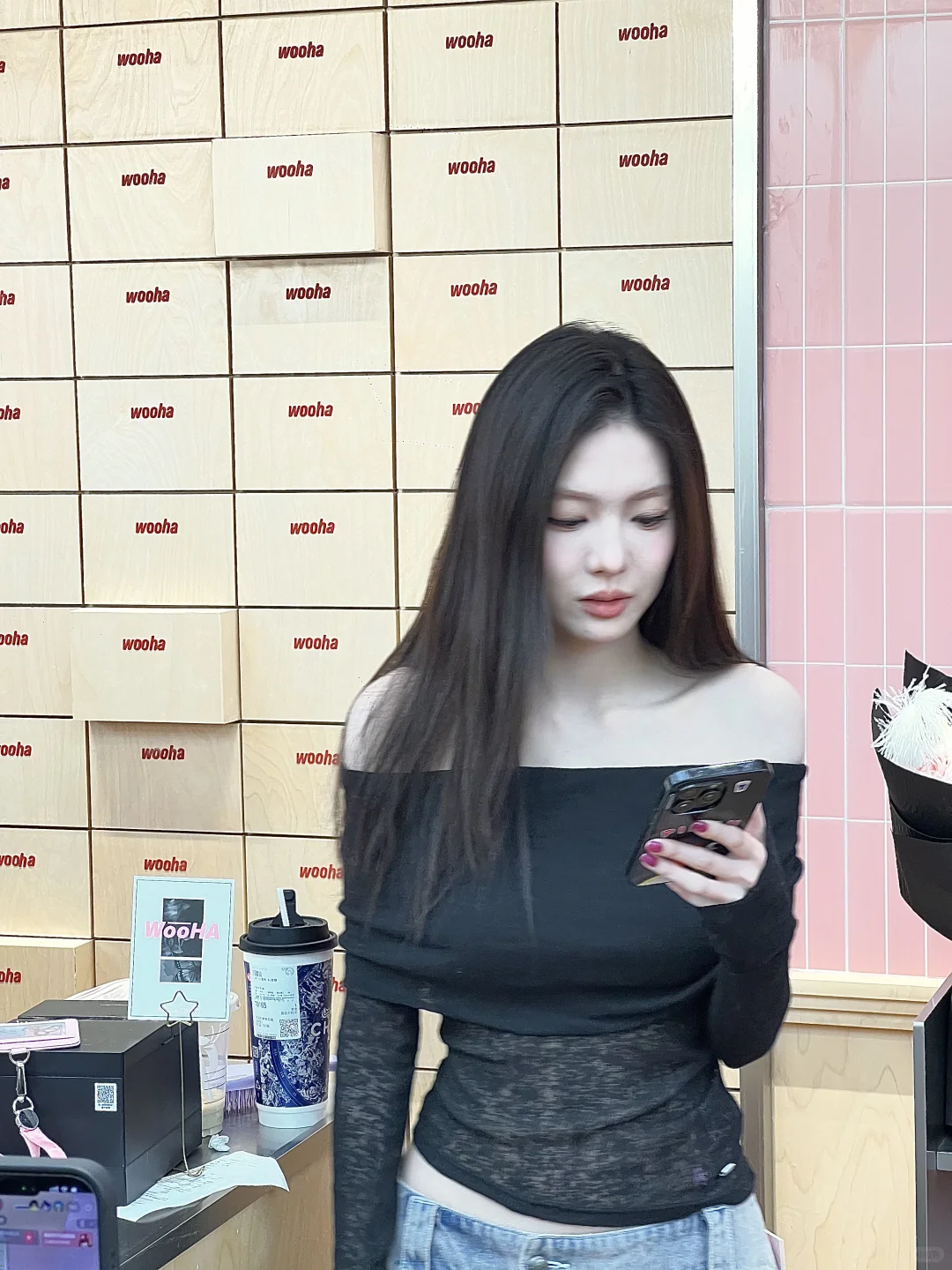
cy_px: 635
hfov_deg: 19.1
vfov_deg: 25.3
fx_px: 2824
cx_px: 476
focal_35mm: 77
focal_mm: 9
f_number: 2.8
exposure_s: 1/50
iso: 200
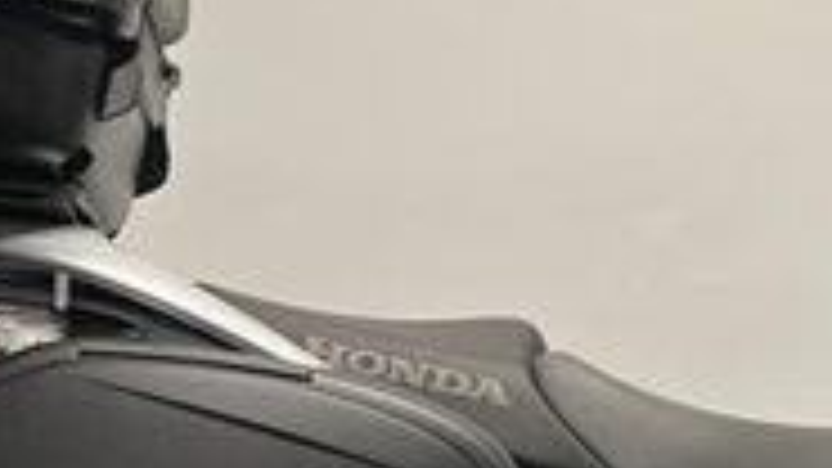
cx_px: 836
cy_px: 482
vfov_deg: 12.2
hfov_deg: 21.0
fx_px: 2162
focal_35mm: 98
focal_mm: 5.1
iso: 80
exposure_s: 1/50
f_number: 1.6
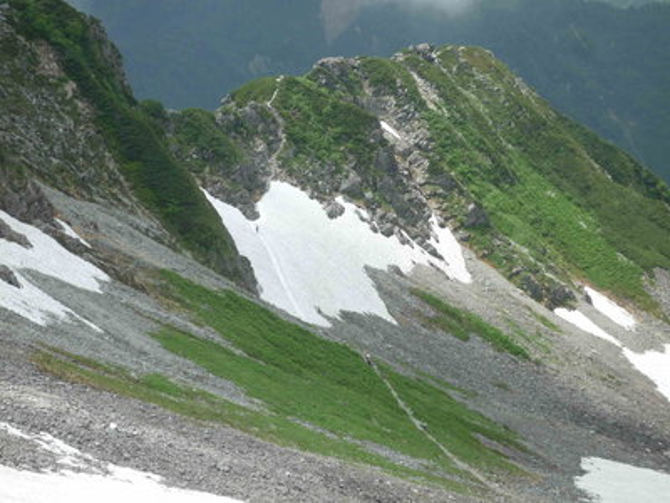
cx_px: 335
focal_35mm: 86
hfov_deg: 22.8
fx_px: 1665
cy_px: 252
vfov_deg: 17.2
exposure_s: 1/400
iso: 100
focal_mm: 15.2
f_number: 5.5
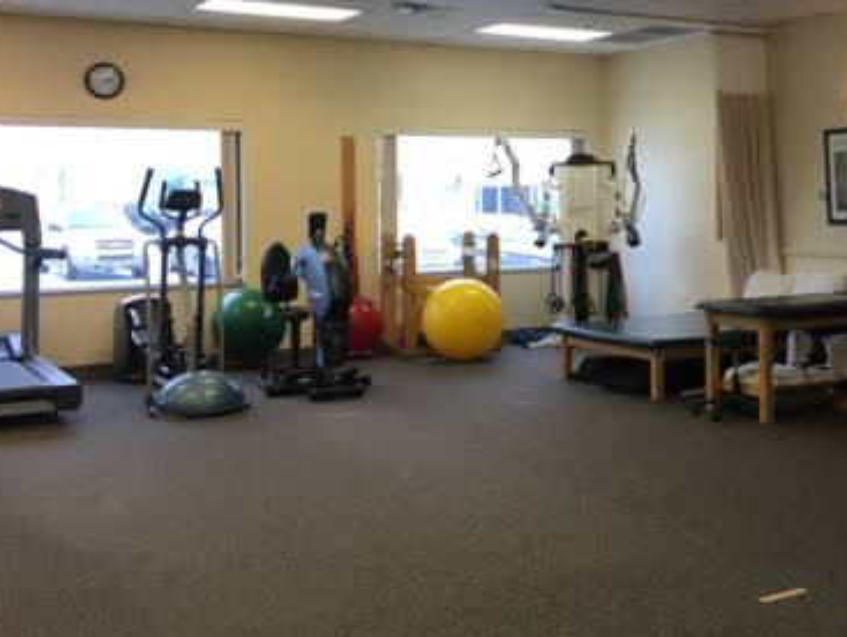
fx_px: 1176
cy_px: 210
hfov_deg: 38.5
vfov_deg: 30.1
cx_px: 649
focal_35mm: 48
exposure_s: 1/30
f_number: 2.2
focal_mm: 4.15
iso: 25
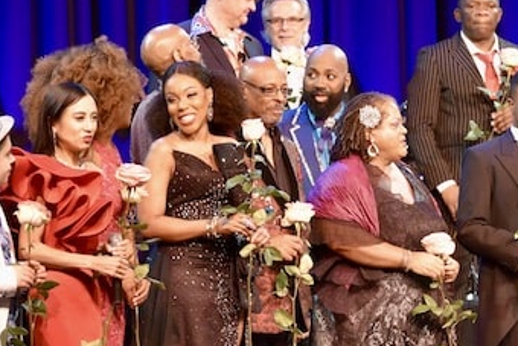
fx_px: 4246
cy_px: 161
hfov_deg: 7.0
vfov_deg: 4.7
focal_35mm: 295
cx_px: 311
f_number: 2.8
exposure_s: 1/125
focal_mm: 98
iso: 1250
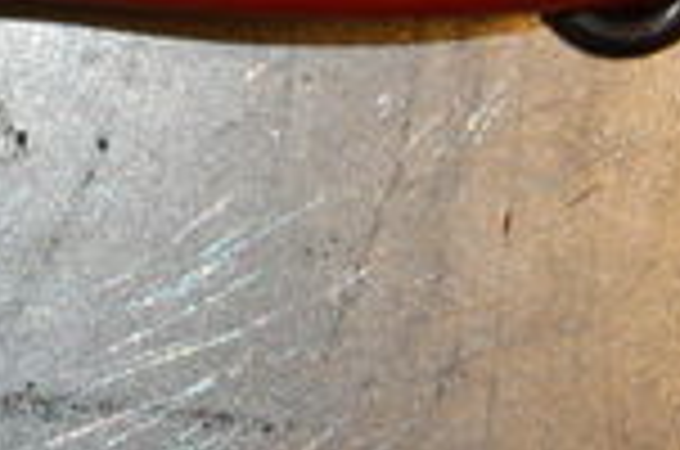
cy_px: -243
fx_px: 6599
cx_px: -234
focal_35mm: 350
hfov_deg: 5.9
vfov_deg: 3.9
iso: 400
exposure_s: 1/60
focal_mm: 55
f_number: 5.6
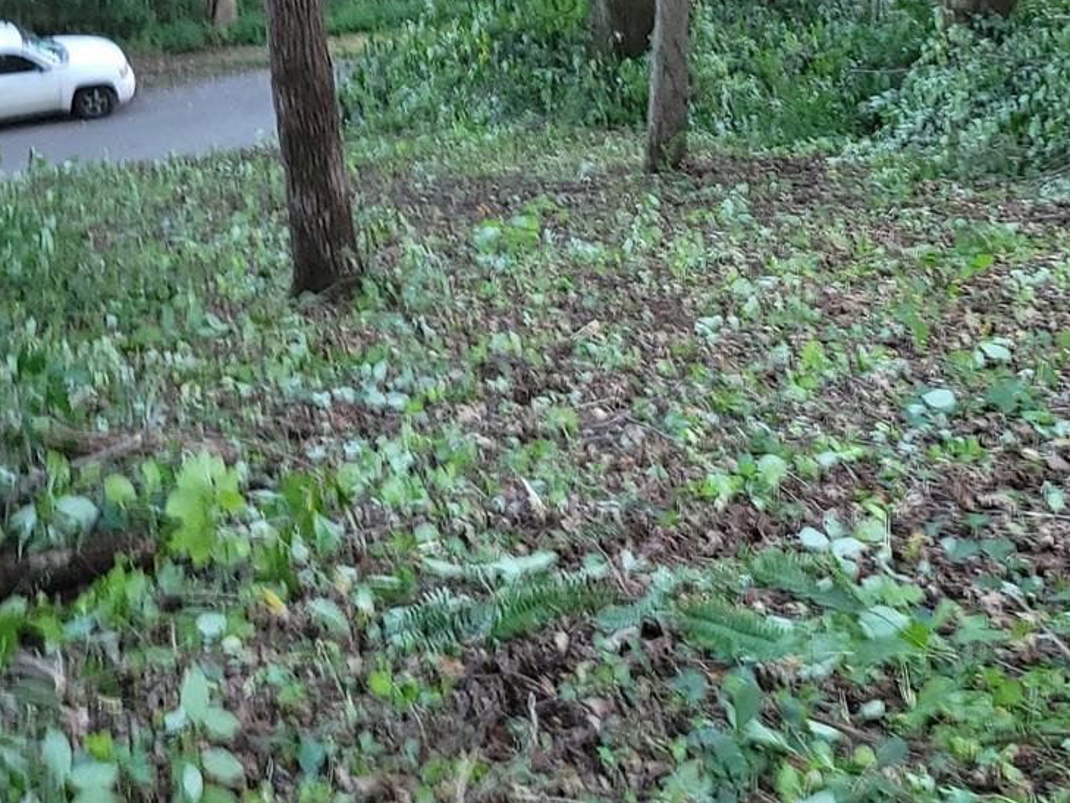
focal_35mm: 73
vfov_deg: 20.1
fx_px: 2257
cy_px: 299
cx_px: 853
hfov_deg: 26.2
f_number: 1.8
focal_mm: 5.4
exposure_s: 1/12
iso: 125
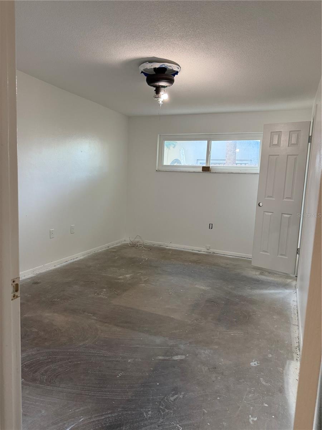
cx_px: 161
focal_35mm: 24
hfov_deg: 56.8
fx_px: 298
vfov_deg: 71.6
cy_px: 215
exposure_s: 1/120
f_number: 1.78
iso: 320
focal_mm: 6.76
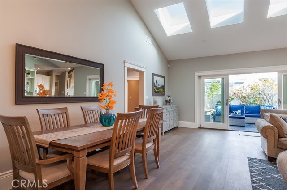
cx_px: 144
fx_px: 167
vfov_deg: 59.4
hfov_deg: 81.3
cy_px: 95
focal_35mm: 21
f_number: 14
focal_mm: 14
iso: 200
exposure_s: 1/6
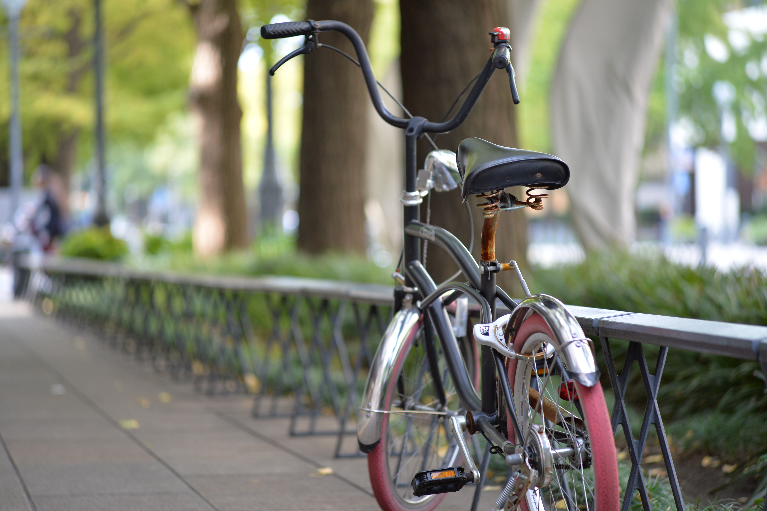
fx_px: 2236
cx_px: 384
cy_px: 256
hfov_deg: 19.5
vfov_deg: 13.0
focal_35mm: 105
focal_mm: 105
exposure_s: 1/200
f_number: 2.5
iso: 400
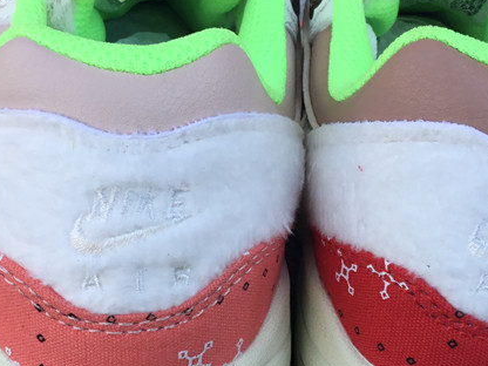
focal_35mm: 67
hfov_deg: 28.9
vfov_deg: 21.8
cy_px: 249
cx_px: 292
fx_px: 945
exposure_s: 1/168
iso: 25
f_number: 2.4
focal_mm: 3.3
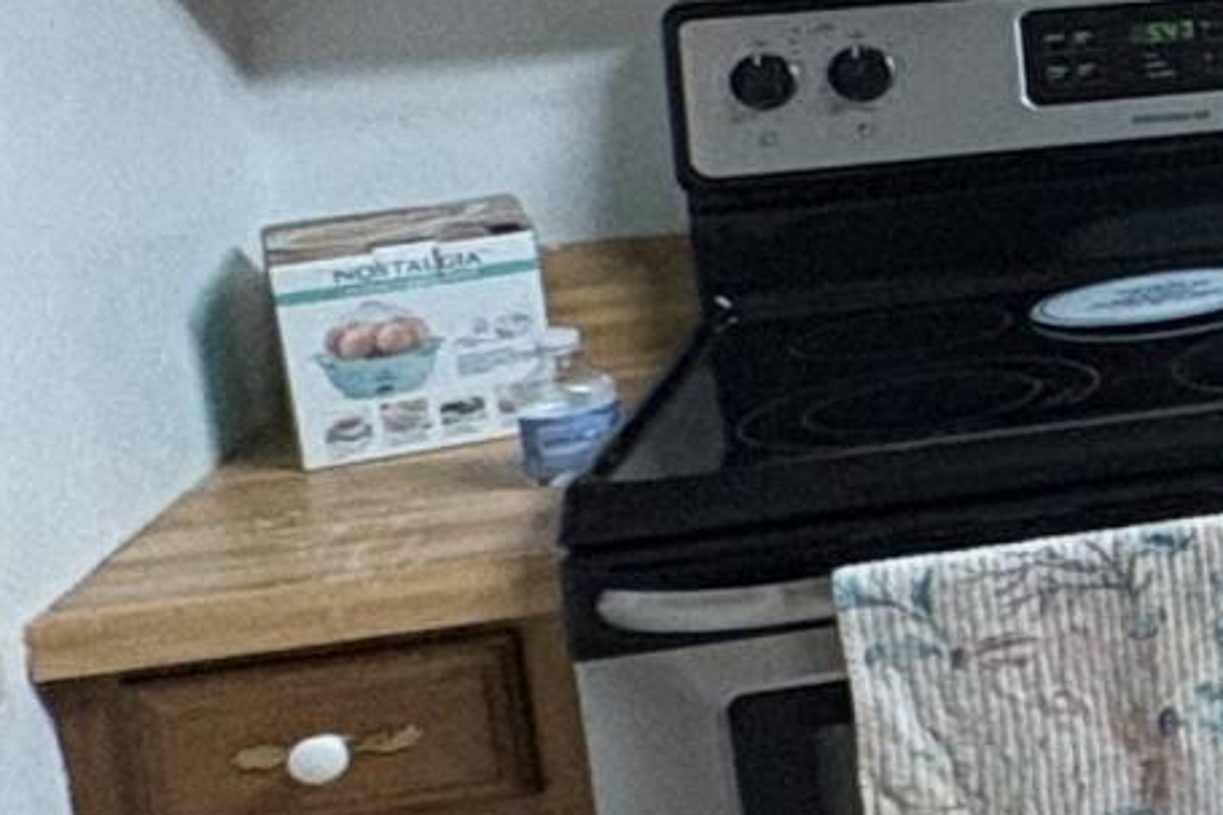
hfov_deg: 14.3
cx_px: 2924
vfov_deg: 14.1
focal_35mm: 96
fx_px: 3260
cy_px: 27
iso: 250
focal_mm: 2.22
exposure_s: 1/60
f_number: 2.2
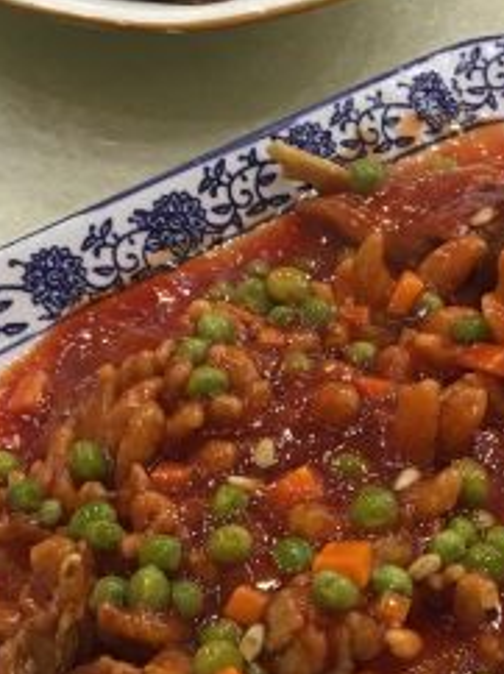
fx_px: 1634
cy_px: 632
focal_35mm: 84
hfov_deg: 17.5
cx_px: 341
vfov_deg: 22.6
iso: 80
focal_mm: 4.15
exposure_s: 1/17
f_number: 2.2
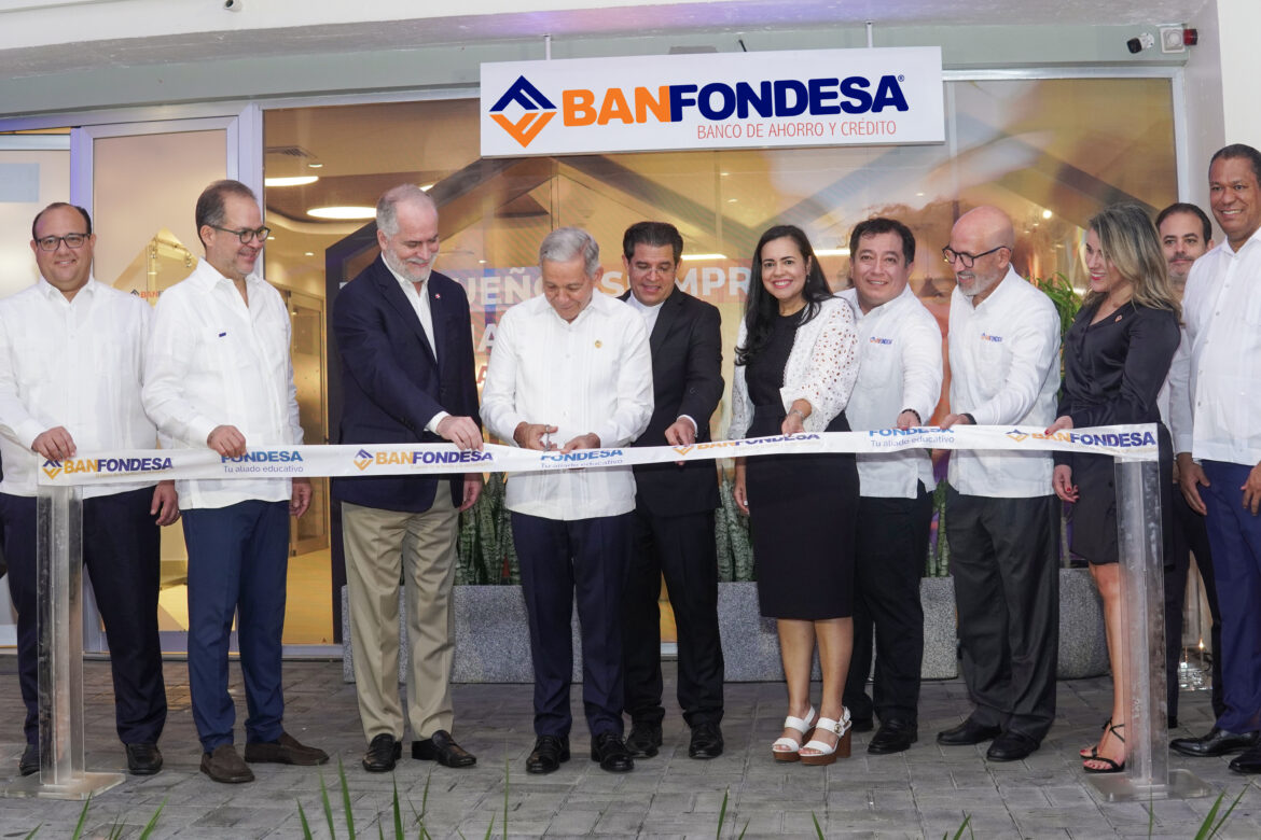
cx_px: 630
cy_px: 420
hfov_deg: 43.6
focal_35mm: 45
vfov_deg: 29.9
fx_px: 1576
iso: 640
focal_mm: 30
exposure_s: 1/80
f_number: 4
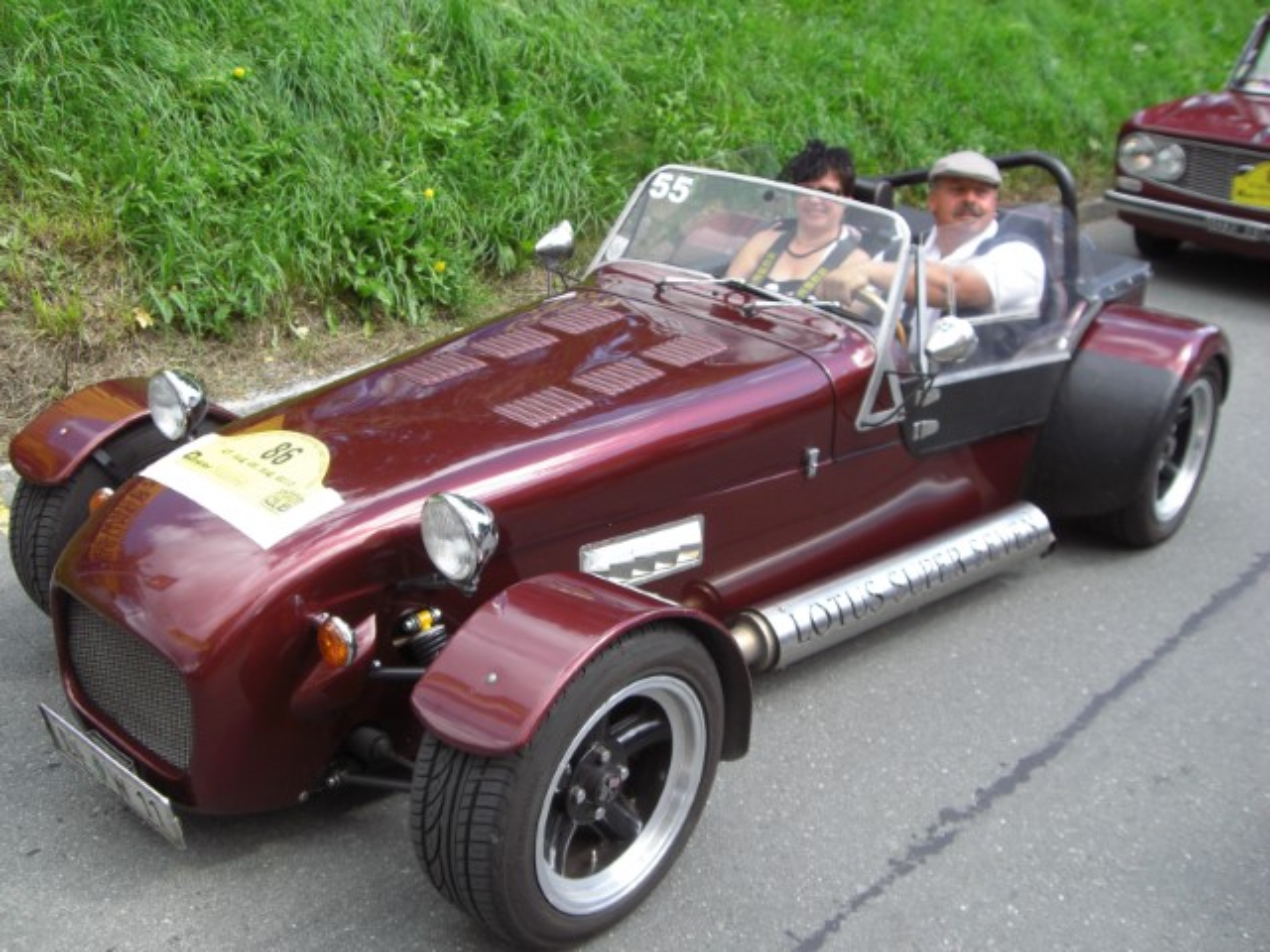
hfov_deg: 49.0
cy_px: 476
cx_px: 635
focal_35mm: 38
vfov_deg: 37.7
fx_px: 1394
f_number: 2.7
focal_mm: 6.2
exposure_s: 1/250
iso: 64
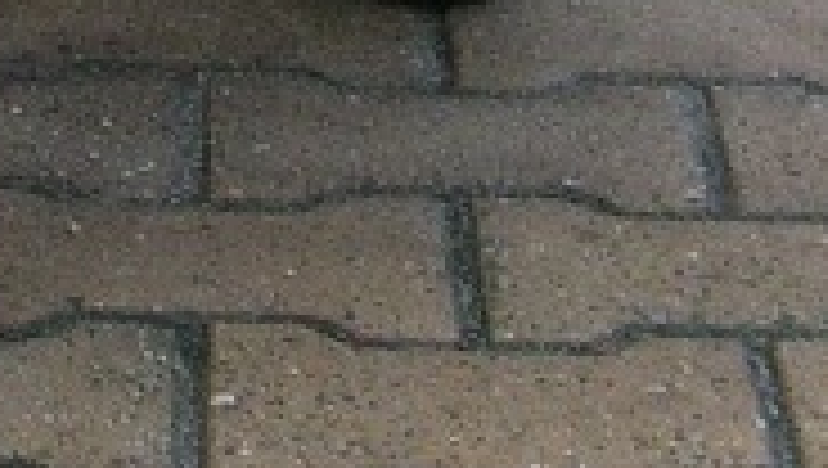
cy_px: -612
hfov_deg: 9.5
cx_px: -68
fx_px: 4924
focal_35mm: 224
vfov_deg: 5.3
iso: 100
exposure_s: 1/63.2
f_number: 2.7
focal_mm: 5.6
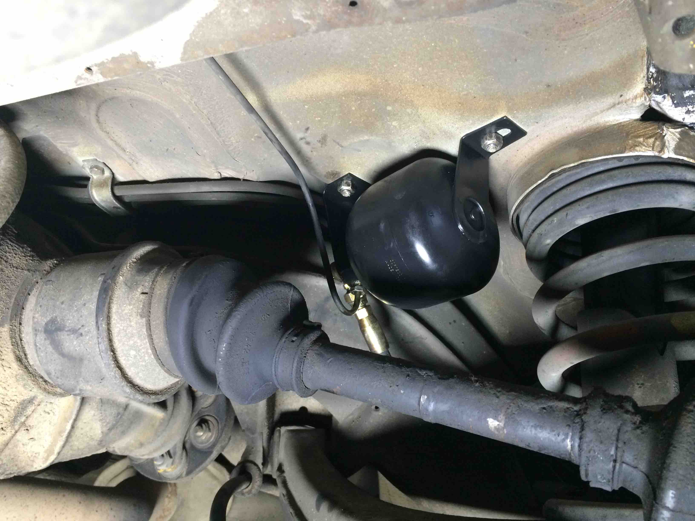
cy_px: 260
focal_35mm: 29
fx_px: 582
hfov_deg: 61.7
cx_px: 348
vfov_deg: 48.2
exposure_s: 1/30
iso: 160
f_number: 2.2
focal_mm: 4.15
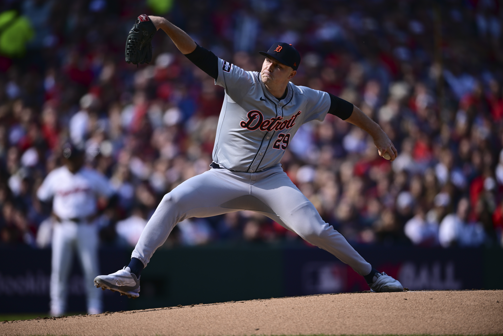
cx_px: 252
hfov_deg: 5.2
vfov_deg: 3.4
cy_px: 168
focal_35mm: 400
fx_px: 5588
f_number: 2.8
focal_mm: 400
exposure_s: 1/5000
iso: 320
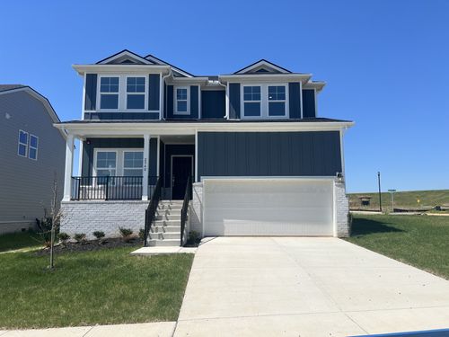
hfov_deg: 67.3
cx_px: 224
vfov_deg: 53.1
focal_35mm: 26
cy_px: 168
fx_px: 337
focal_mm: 5.7
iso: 50
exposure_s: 1/5882
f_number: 1.5
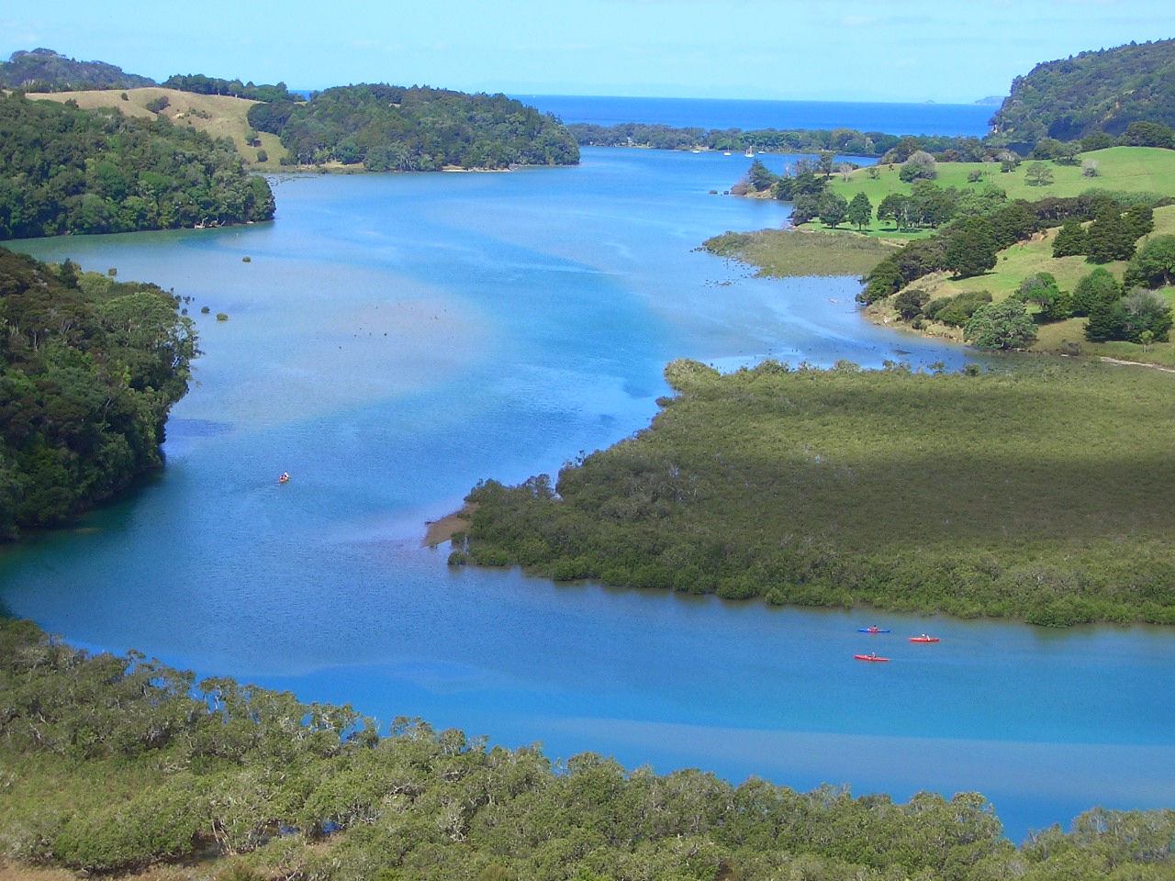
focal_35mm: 74
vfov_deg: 19.9
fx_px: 2512
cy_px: 440
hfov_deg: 26.3
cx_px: 588
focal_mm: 12.2
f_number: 6.2
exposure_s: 1/200
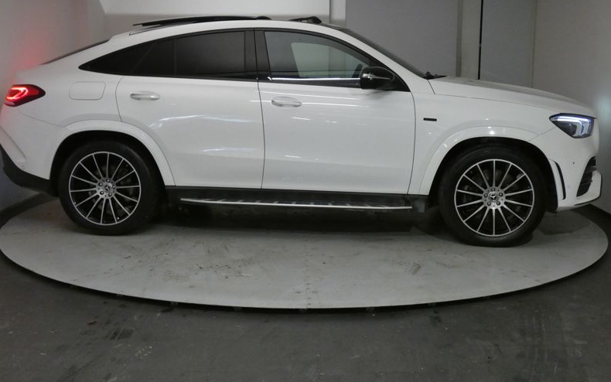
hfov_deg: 45.3
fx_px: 733
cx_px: 302
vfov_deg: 29.2
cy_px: 178
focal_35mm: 44
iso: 500
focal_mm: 7.3
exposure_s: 1/80
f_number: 3.6
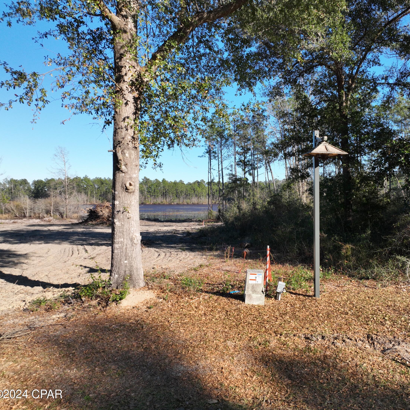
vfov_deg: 55.6
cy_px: 203
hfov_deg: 54.5
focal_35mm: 29
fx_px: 389
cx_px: 274
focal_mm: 12.29
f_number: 2.8
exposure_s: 1/1250
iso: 130
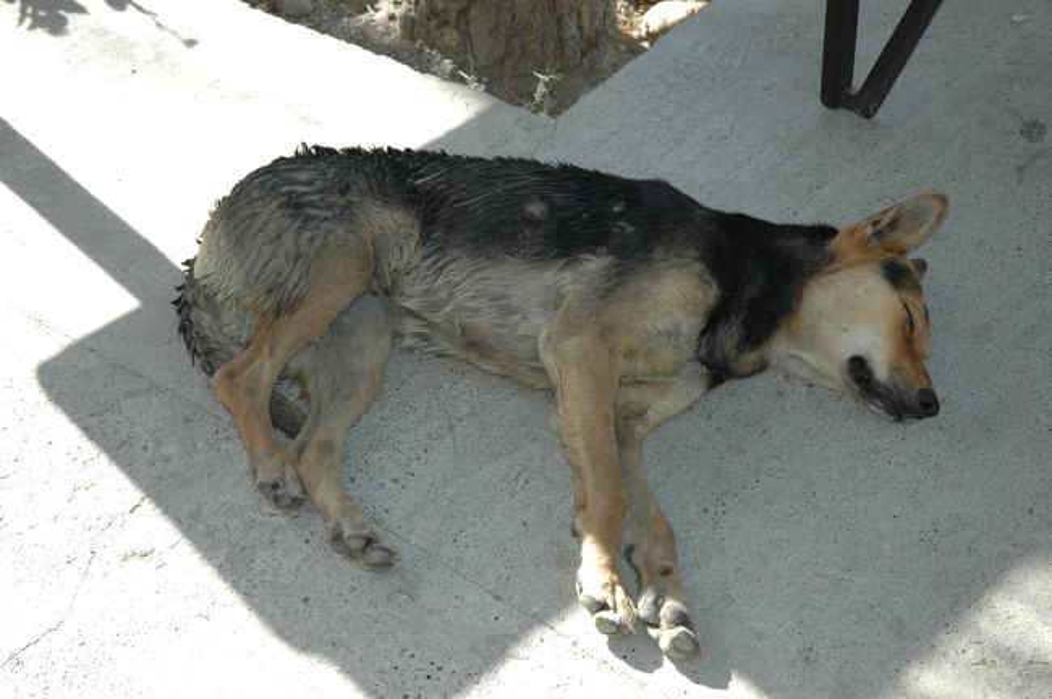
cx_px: 526
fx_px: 2014
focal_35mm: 69
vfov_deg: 19.7
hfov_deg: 29.3
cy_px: 350
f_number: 5.6
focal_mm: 46
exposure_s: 1/500
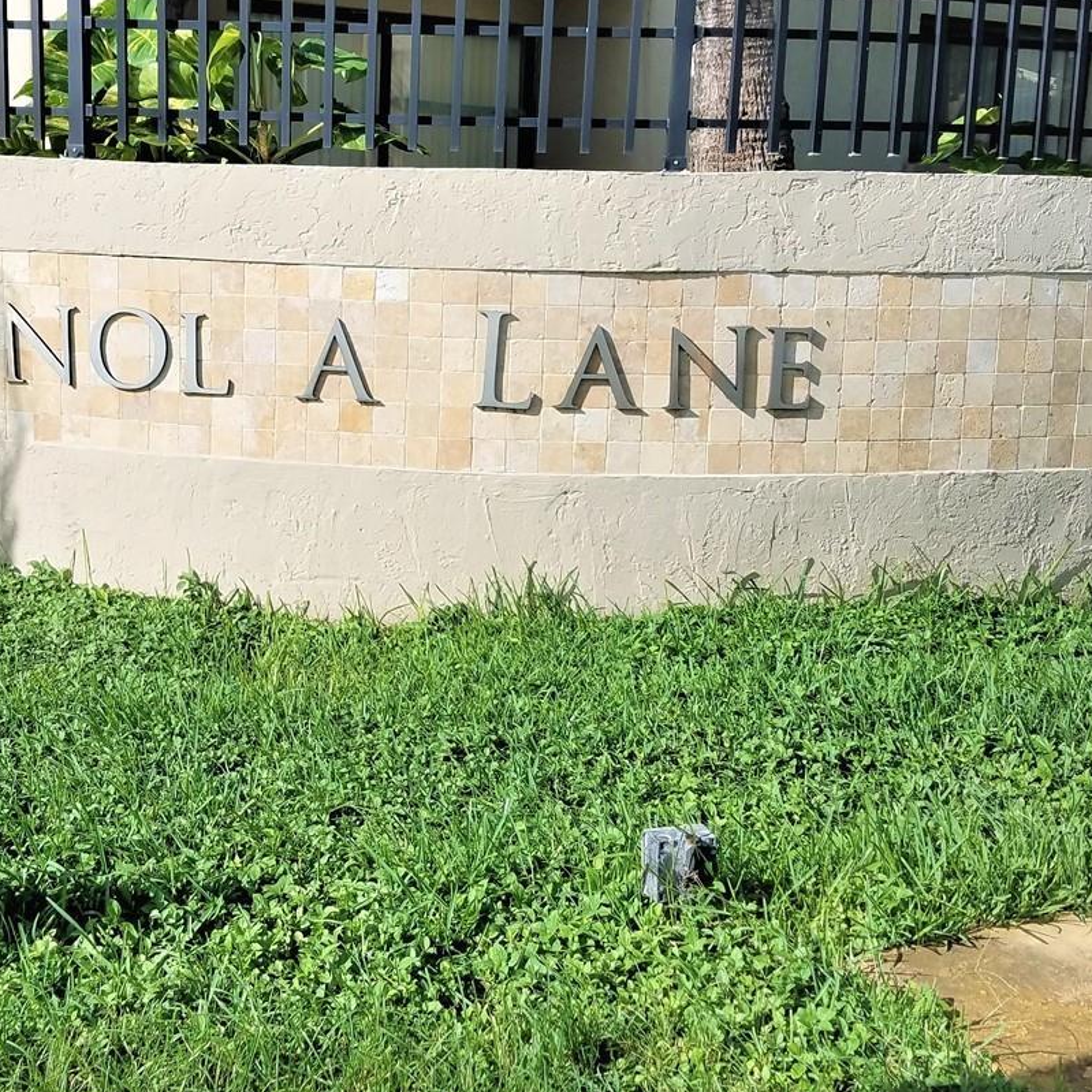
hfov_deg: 36.3
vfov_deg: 36.7
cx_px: 342
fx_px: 1642
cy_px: 463
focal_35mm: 46
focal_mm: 4.2
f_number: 1.7
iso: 50
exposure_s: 1/3096
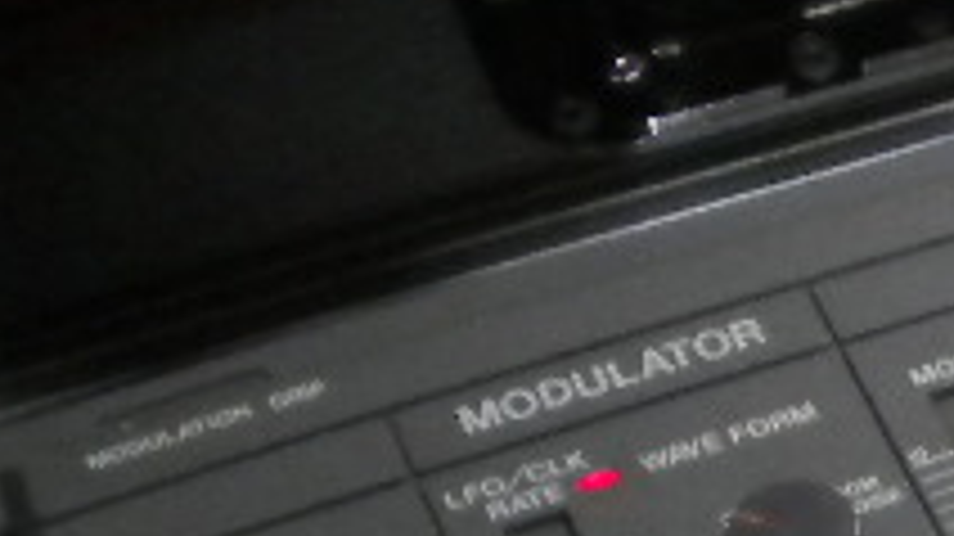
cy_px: 941
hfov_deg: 10.4
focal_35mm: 184
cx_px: 2106
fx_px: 4652
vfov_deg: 6.5
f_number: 3.1
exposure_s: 1/50.8
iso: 400
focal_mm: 6.3
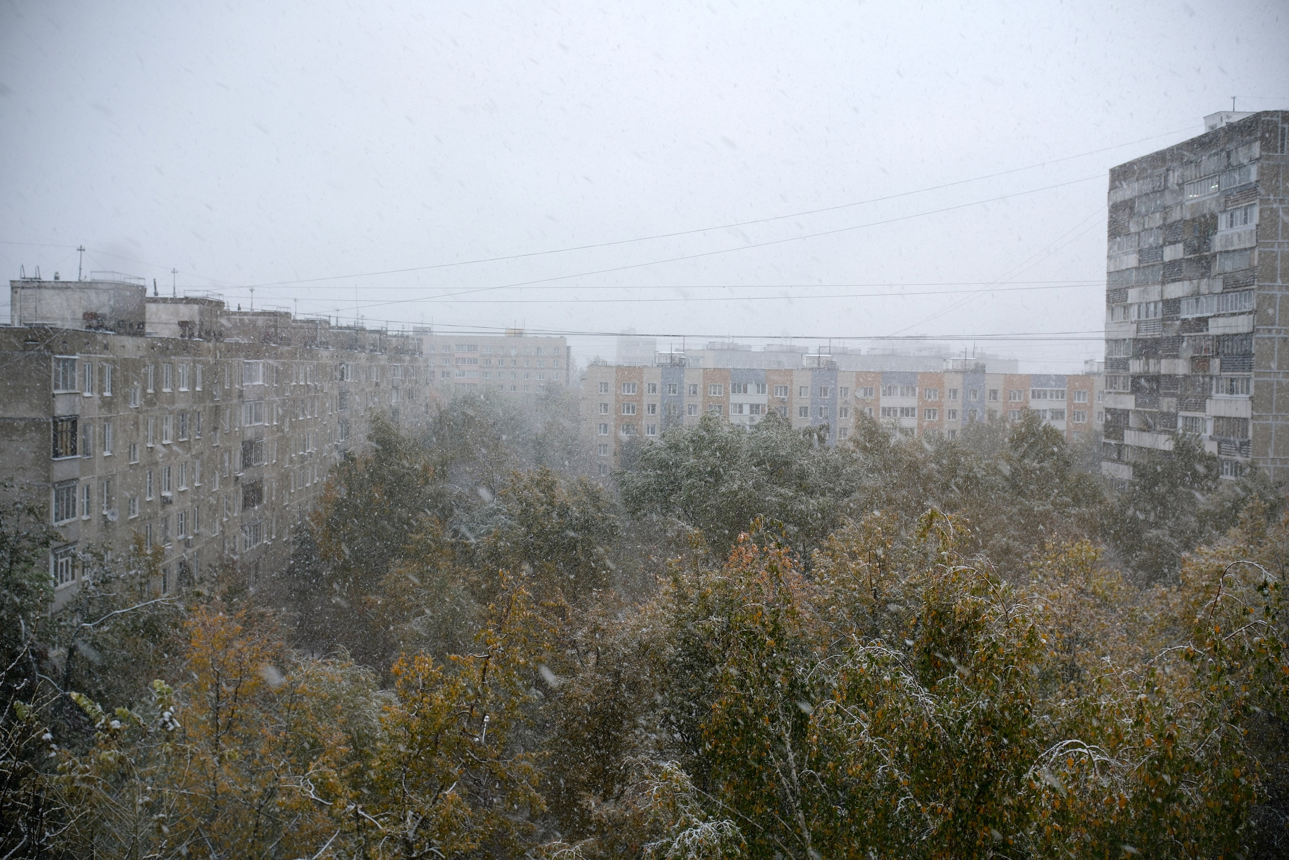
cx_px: 644
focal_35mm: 41
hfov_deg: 47.4
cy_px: 430
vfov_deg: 32.6
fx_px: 1468
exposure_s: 1/58
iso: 250
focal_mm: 27
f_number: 5.6
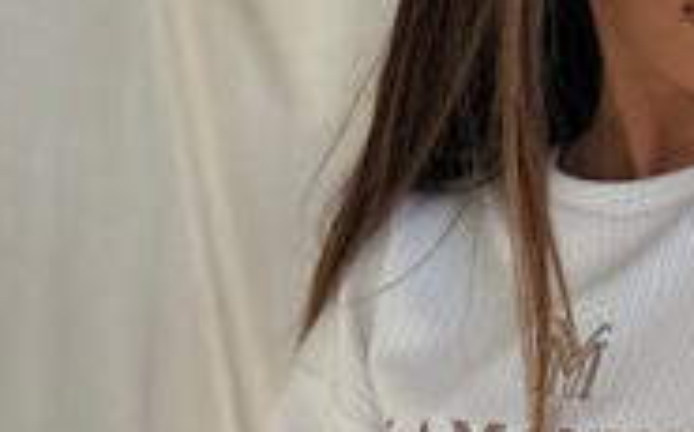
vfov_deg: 16.1
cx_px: 705
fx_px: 1492
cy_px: 441
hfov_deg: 24.9
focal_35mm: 79
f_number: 1.78
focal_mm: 6.76
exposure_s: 1/730
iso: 80
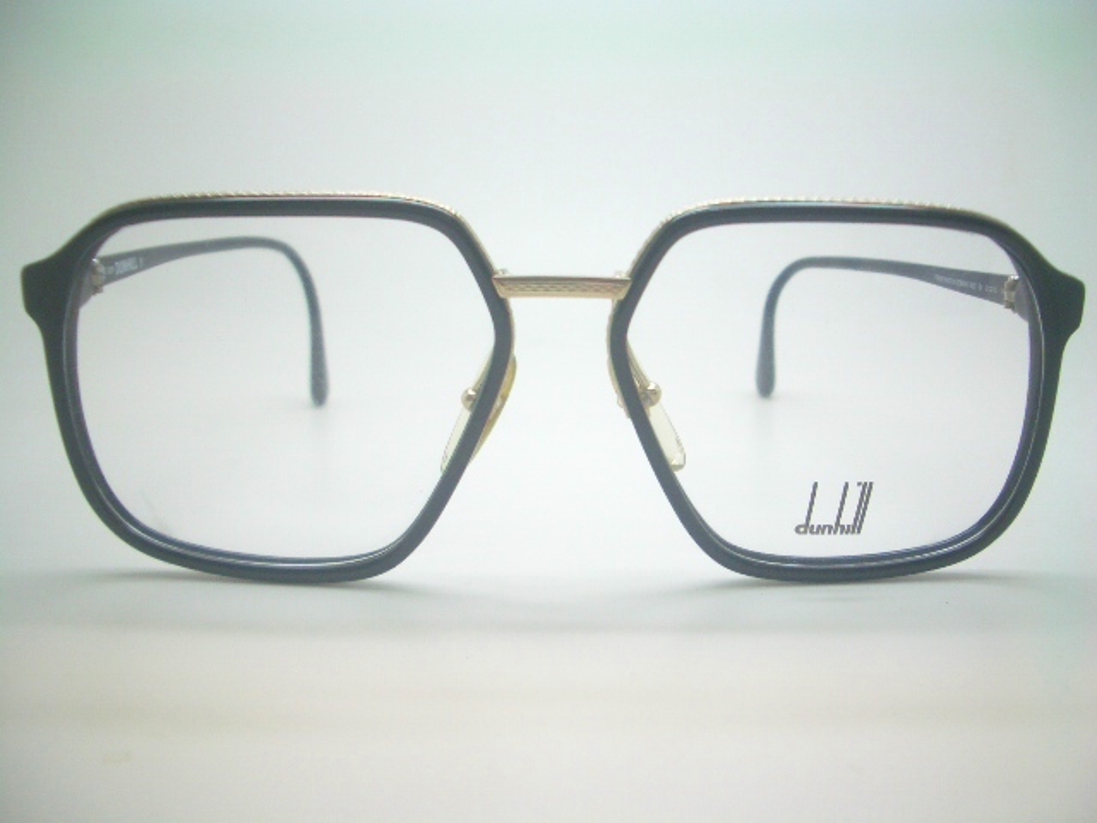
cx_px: 548
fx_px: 1109
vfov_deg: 40.7
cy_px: 412
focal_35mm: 35
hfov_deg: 52.6
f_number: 2.6
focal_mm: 5.8
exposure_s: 1/60
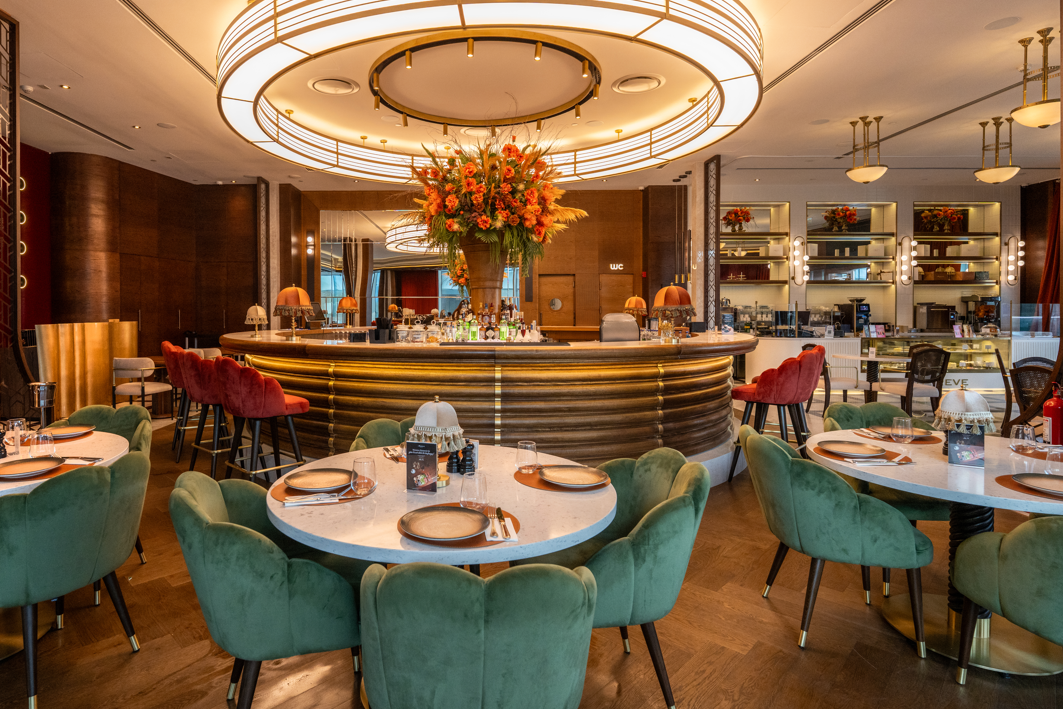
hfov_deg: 89.9
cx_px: 502
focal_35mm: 18
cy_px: 291
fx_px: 531
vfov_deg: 66.9
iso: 1600
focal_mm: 14
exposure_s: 1/125
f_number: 6.3
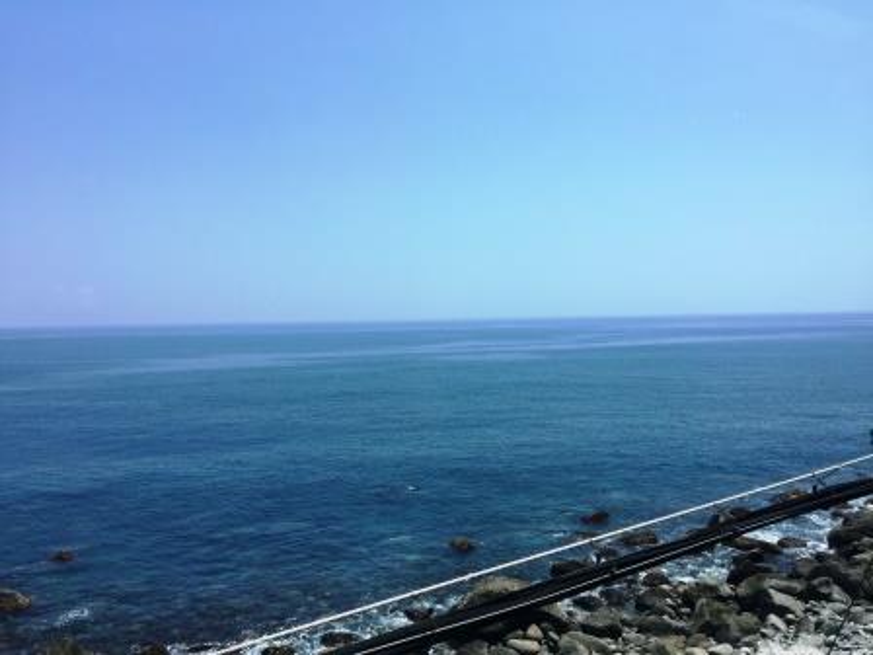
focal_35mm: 29
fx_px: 731
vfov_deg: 48.2
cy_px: 328
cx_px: 436
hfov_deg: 61.7
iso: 32
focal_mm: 4.15
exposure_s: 1/1980
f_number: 2.2
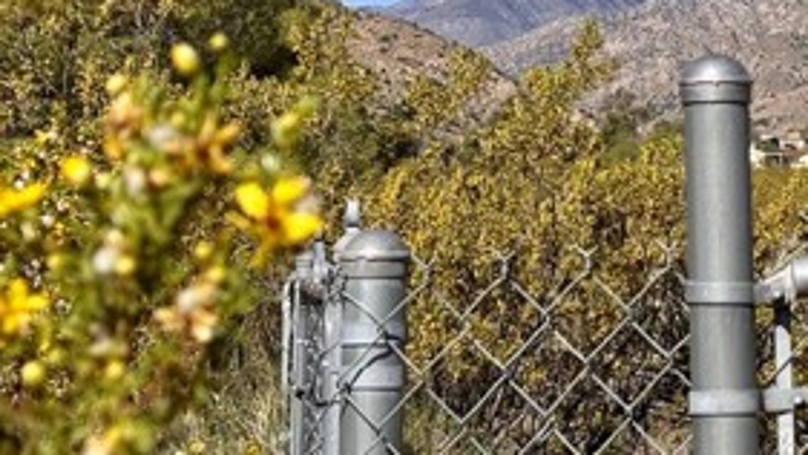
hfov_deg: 16.3
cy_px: -101
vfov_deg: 9.3
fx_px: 2764
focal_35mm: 129
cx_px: 822
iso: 32
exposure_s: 1/3788
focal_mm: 5.96
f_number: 1.6
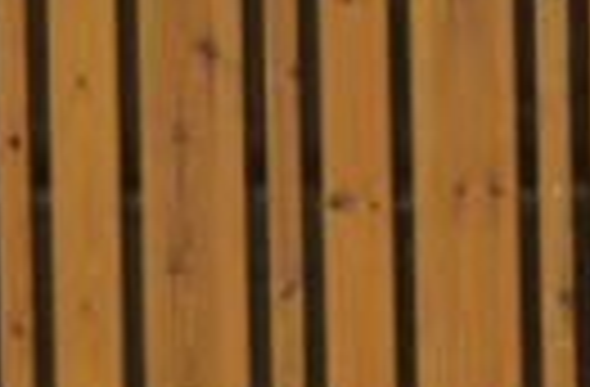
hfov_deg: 1.6
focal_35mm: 1294
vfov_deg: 1.1
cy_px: 828
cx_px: 2261
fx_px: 21106
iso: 1600
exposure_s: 1/50
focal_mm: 110
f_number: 4.5
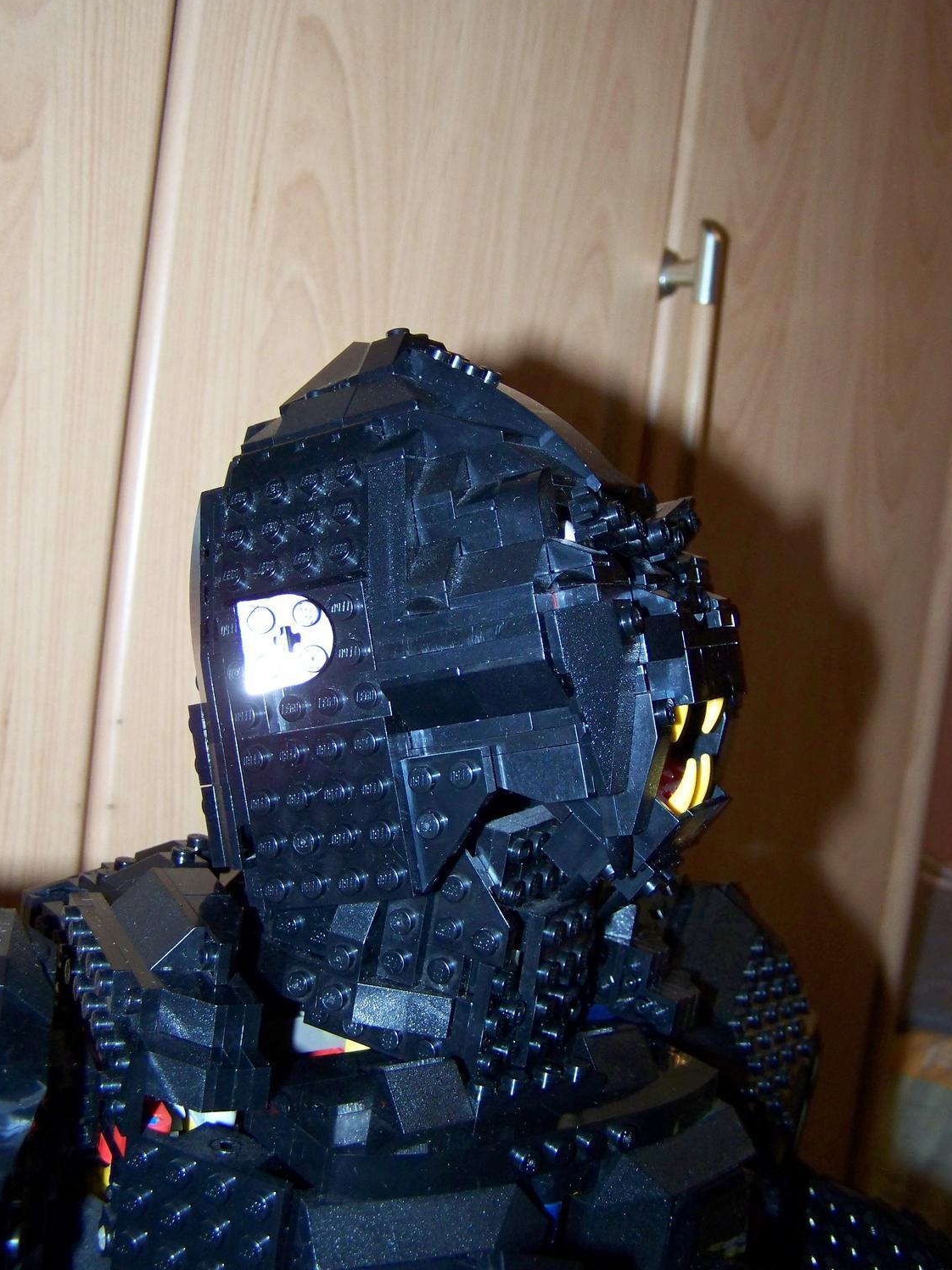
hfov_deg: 36.8
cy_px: 632
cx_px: 473
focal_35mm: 39
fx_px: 1431
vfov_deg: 47.9
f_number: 2.8
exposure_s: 1/30
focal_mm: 6.3
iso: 200
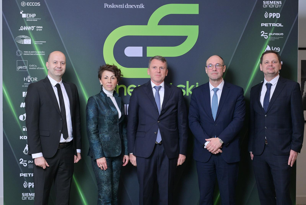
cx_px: 153
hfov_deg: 41.1
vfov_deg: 28.1
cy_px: 102
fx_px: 408
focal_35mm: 48
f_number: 5
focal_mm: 48
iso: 400
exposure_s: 1/125
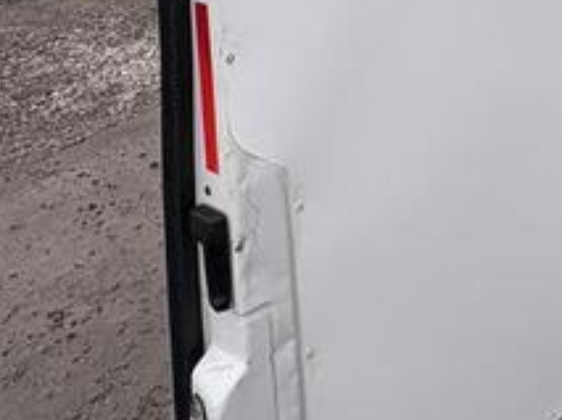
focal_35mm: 59
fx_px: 956
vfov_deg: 19.0
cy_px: -333
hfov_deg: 31.1
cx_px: 517
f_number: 2.2
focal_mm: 2.22
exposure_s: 1/332
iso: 40
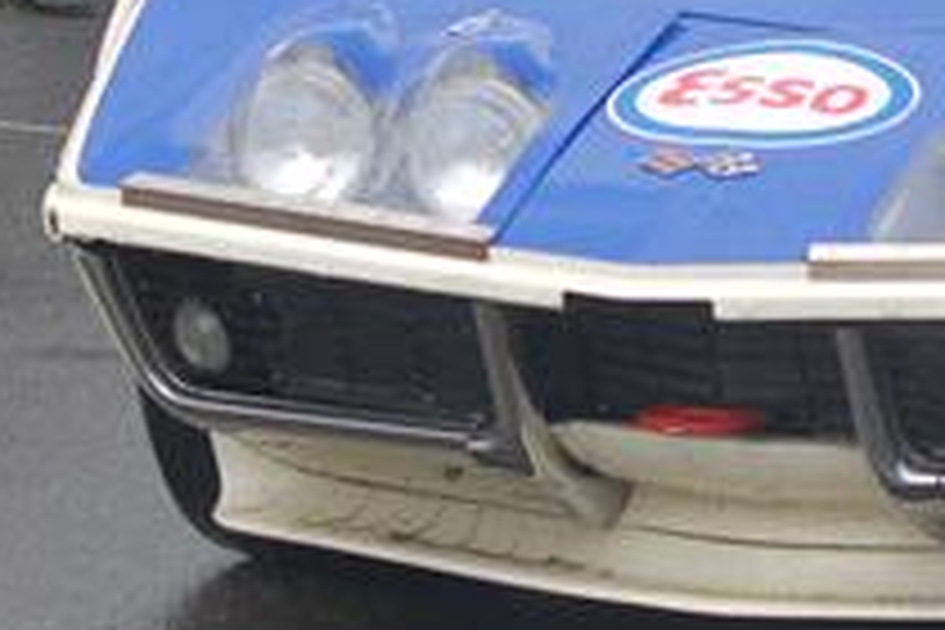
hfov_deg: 5.7
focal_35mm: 361
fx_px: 9476
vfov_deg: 3.8
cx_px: 947
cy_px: 117
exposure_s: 1/640
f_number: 6.3
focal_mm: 70
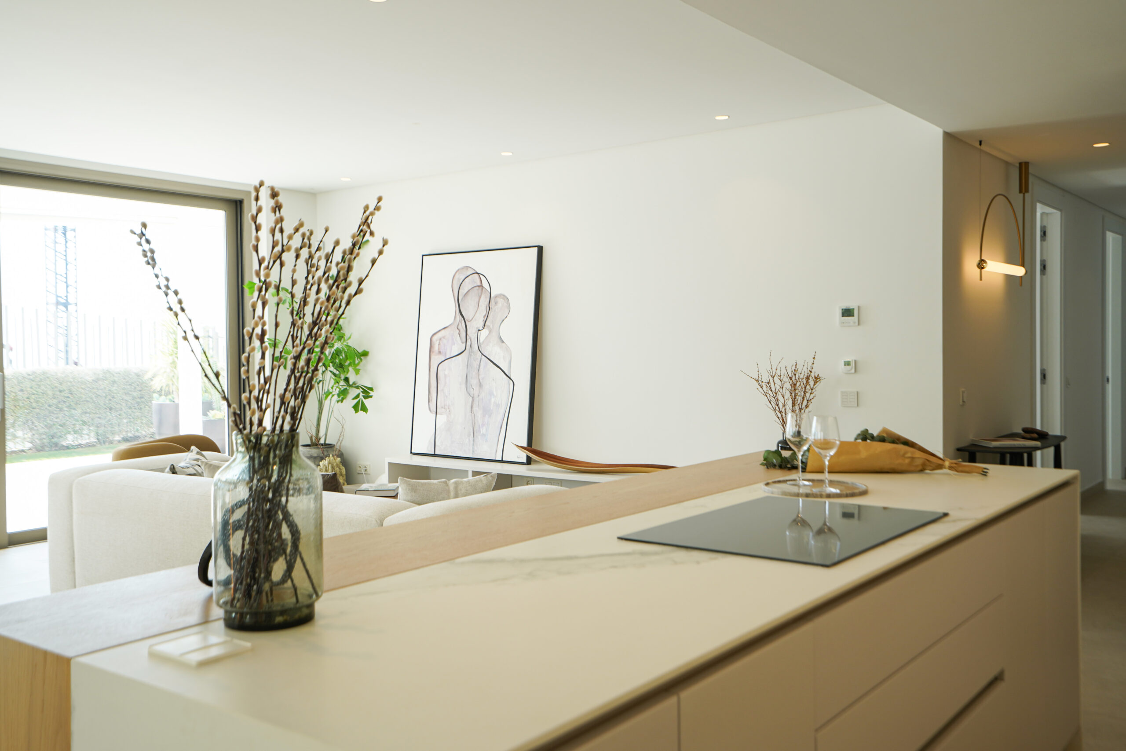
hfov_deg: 57.2
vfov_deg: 40.0
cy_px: 376
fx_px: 1032
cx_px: 563
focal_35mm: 33
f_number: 5.6
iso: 200
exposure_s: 1/100
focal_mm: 33
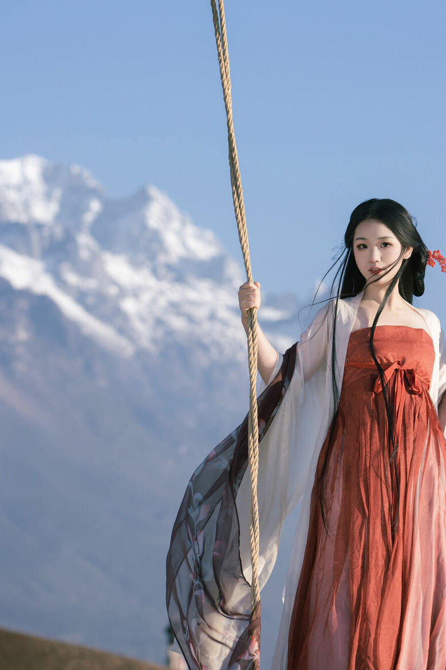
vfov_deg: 12.1
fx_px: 3159
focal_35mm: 170
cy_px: 297
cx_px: 288
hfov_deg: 8.1
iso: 200
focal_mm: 125
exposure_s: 1/800
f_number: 5
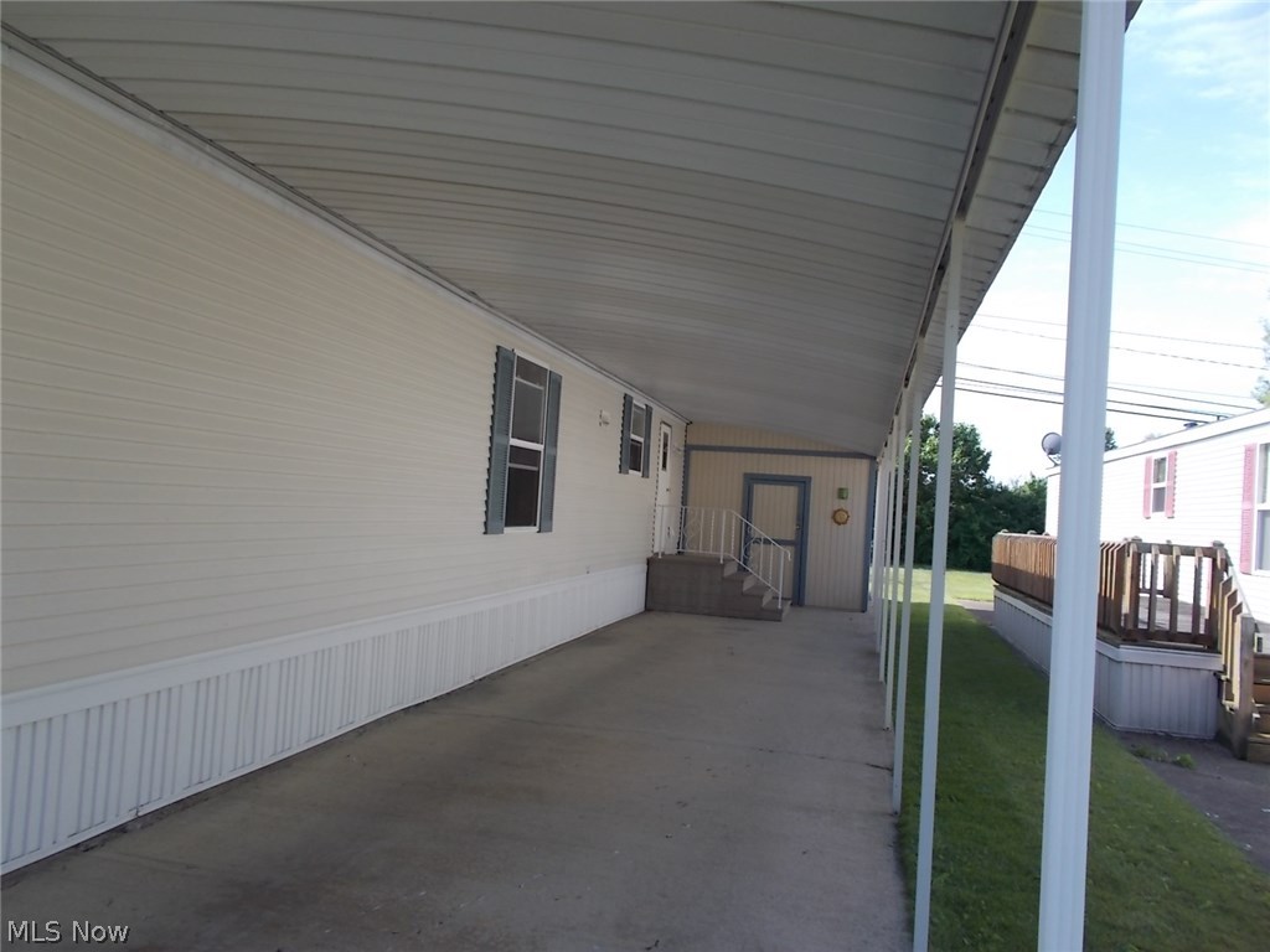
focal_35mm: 26
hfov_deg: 67.3
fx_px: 954
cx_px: 635
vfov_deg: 53.1
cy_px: 476
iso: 80
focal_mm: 4.6
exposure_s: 1/320
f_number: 3.2
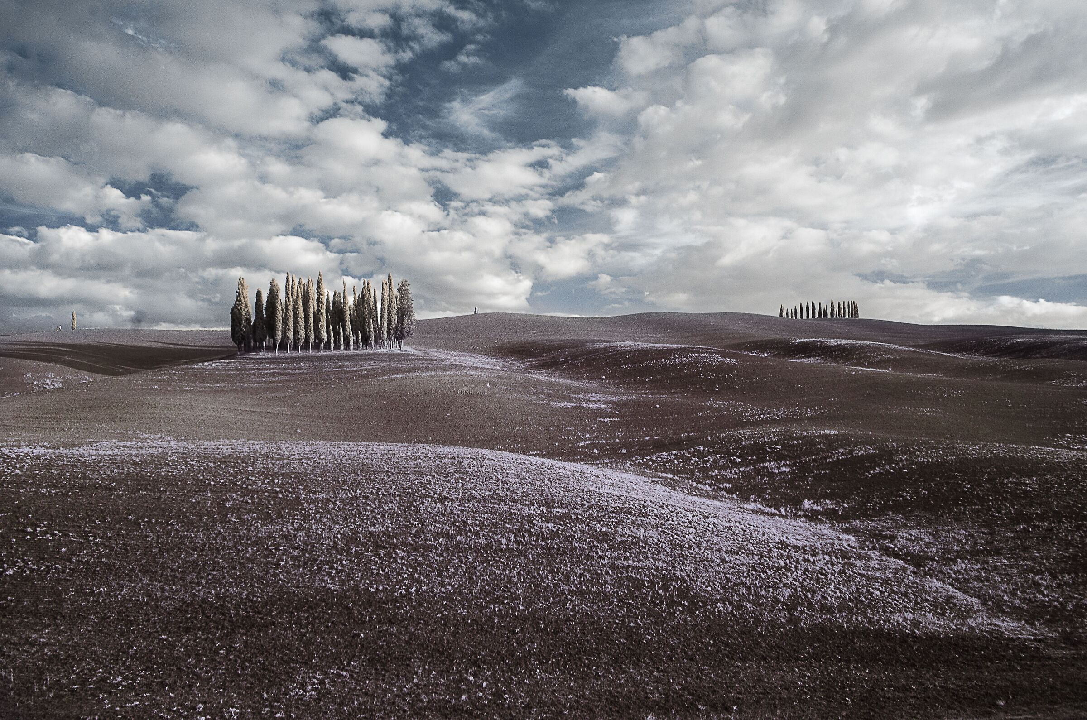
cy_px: 360
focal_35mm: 36
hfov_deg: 53.2
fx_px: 1085
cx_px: 544
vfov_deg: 36.7
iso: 200
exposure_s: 1/60
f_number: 9
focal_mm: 24
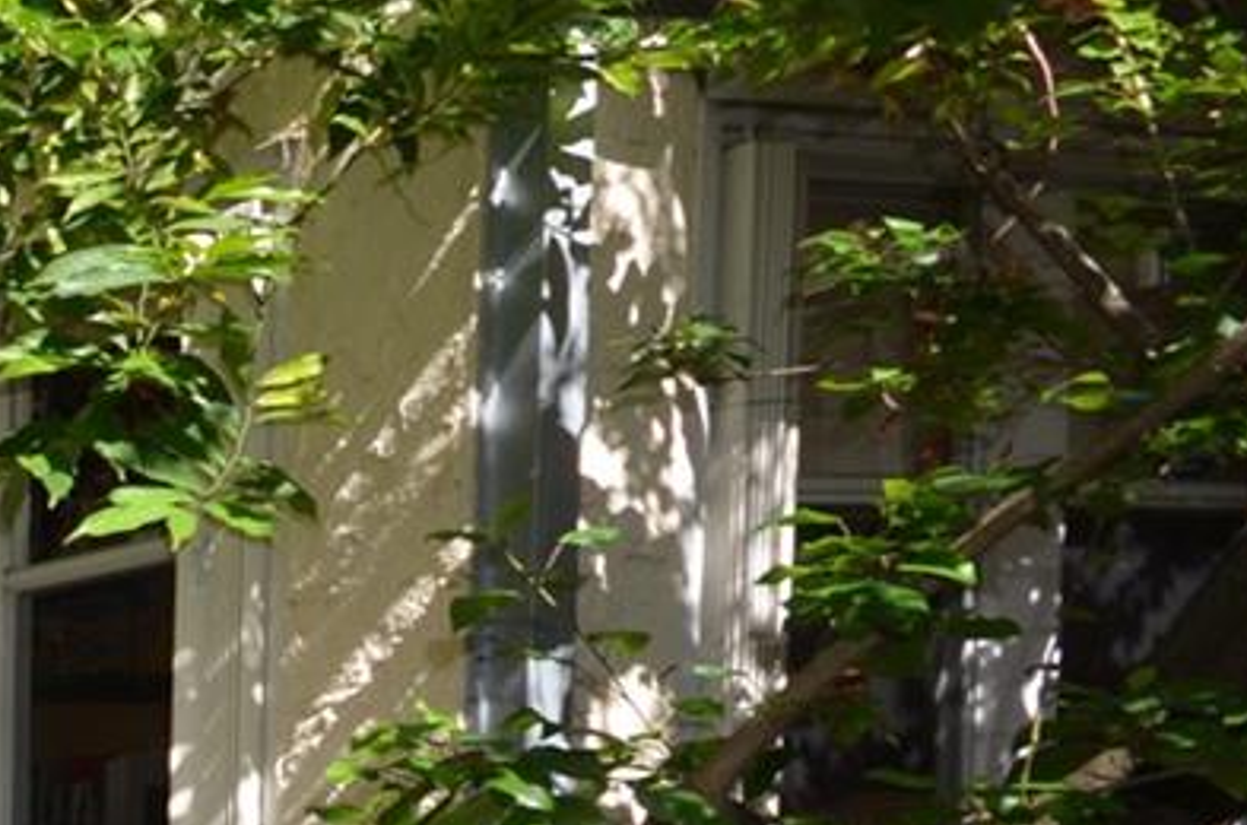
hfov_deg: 19.6
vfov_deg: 20.0
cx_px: -1196
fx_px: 2108
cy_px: 1119
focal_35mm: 61
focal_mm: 10
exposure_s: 1/200
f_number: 7.1
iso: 100
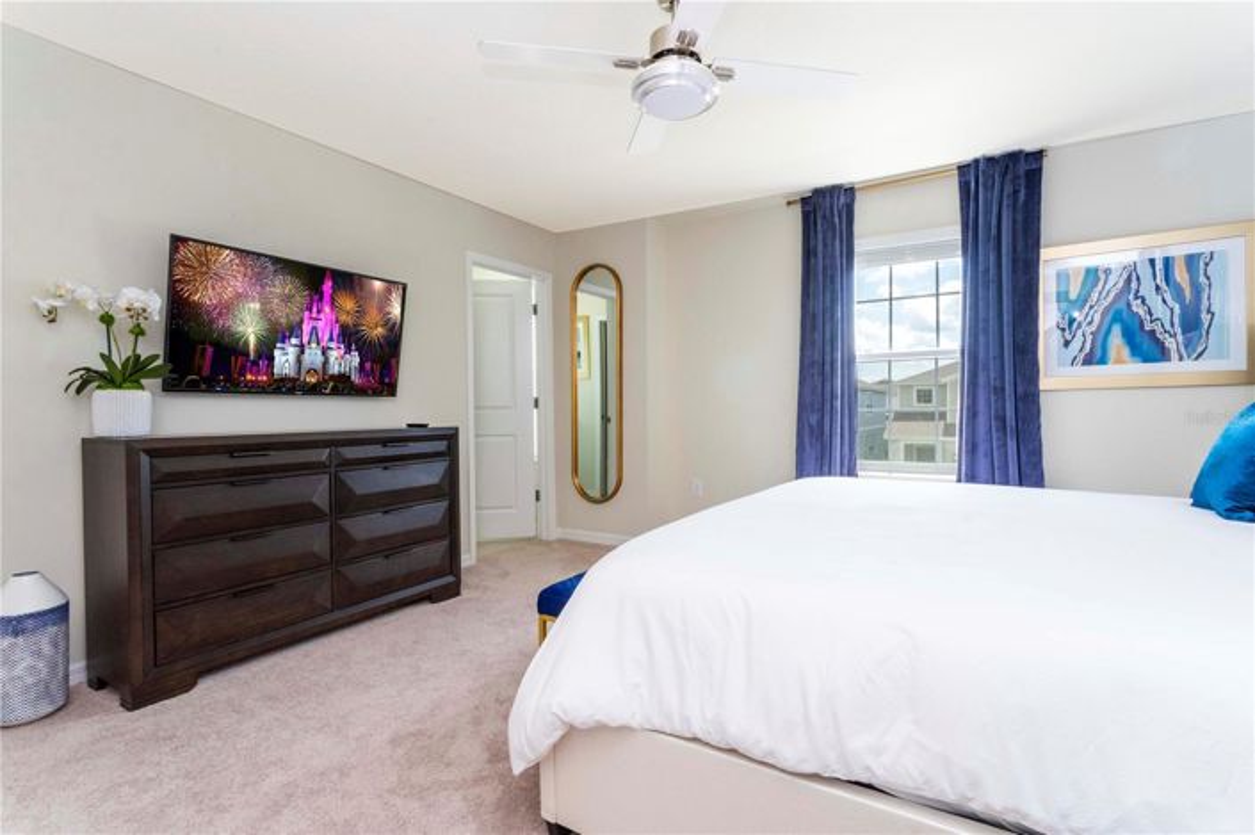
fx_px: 592
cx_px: 628
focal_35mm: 17
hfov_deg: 93.3
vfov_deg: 70.4
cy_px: 418
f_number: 22
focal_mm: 17
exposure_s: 1/160
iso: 1250
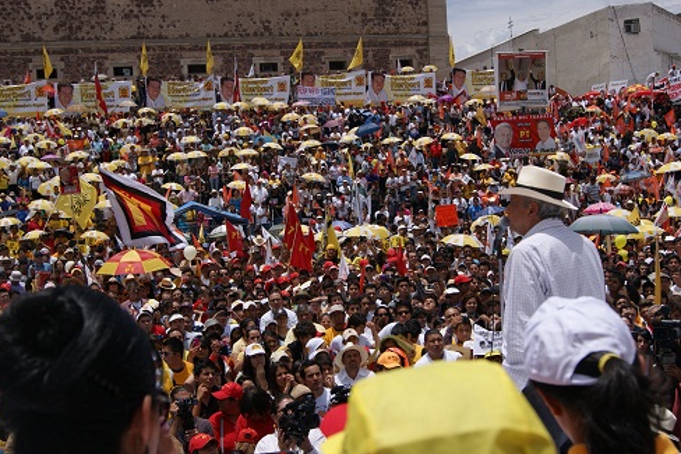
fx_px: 813
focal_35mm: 43
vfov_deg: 31.2
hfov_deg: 45.4
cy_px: 229
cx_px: 338
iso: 100
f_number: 5.6
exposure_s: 1/1000
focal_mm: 28
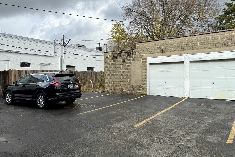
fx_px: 176
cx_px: 116
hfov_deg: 67.4
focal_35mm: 27
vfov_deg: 47.9
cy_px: 77
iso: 80
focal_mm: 6.76
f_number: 1.78
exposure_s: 1/4673
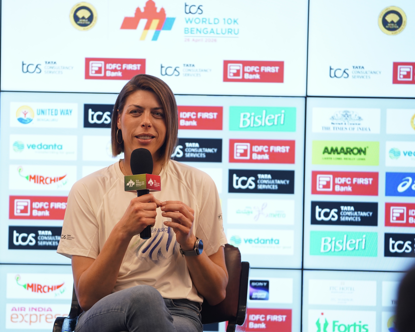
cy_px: 165
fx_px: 1891
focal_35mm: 154
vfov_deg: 10.0
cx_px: 165
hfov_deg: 12.5
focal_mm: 136
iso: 1250
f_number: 2.8
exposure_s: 1/500
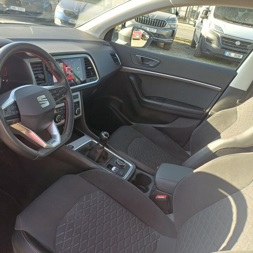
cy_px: 129
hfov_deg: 53.6
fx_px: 248
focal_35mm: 30
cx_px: 99
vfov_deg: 54.0
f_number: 1.8
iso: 80
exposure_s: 1/100
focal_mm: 4.65
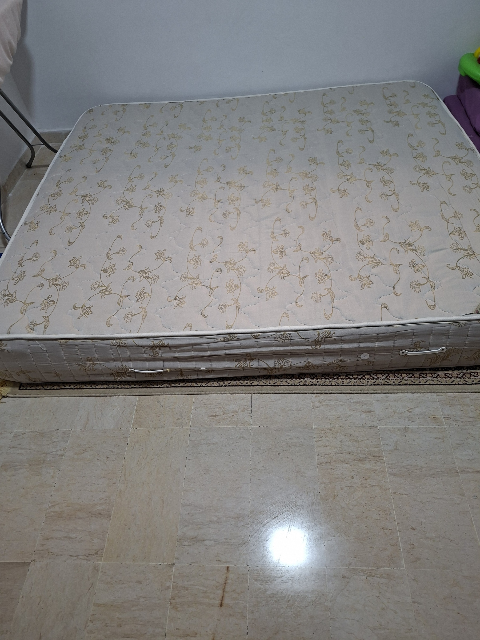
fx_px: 425
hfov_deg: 58.9
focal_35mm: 23
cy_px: 320
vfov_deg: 73.9
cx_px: 240
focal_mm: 5.54
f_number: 1.8
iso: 200
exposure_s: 1/50
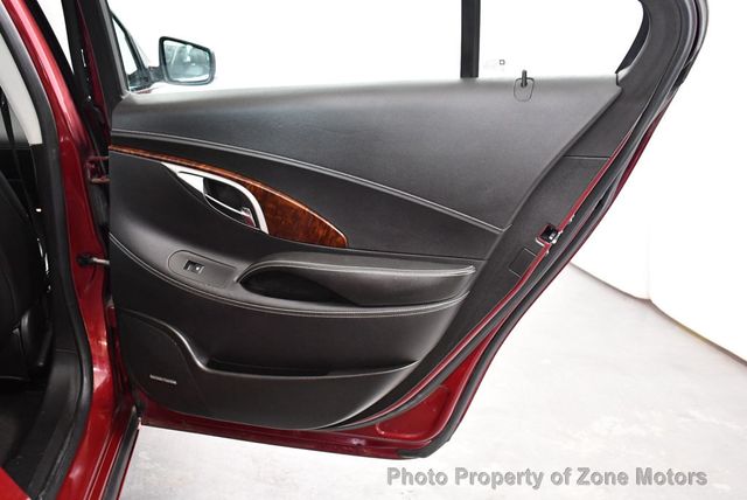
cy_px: 250
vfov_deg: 36.9
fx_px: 748
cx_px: 374
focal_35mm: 36
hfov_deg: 53.1
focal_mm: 18
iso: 3200
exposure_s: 1/60
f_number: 3.5
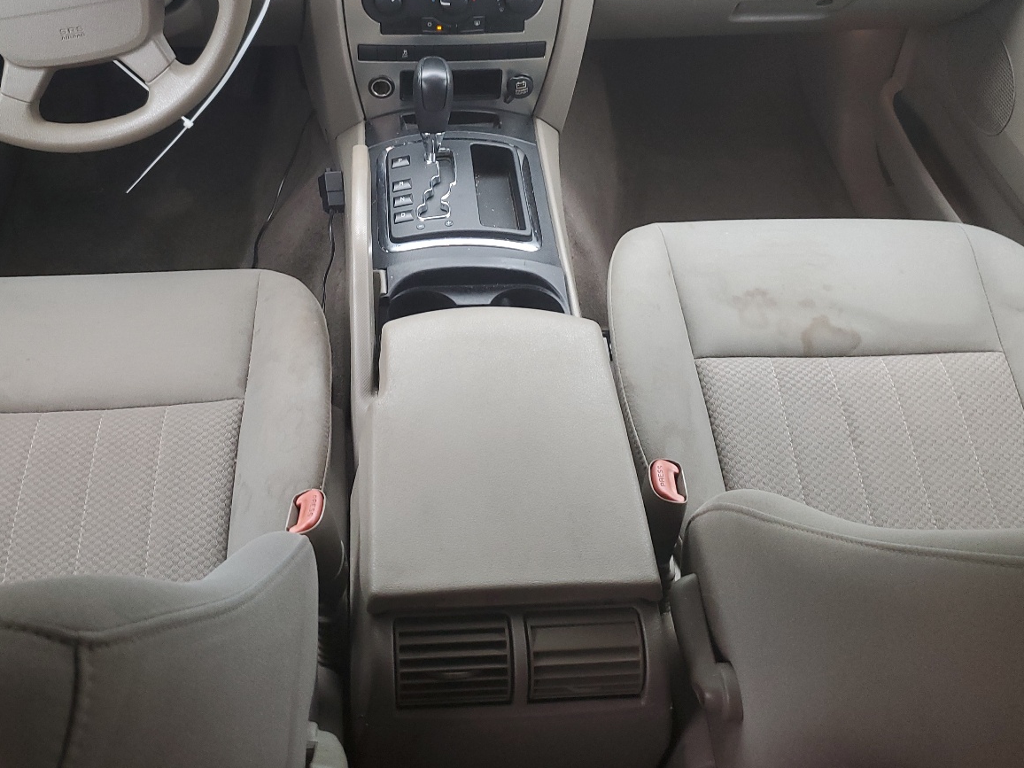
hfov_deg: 51.0
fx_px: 1065
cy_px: 240
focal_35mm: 36
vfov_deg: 39.1
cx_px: 410
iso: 93
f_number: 1.5
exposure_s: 1/60.2
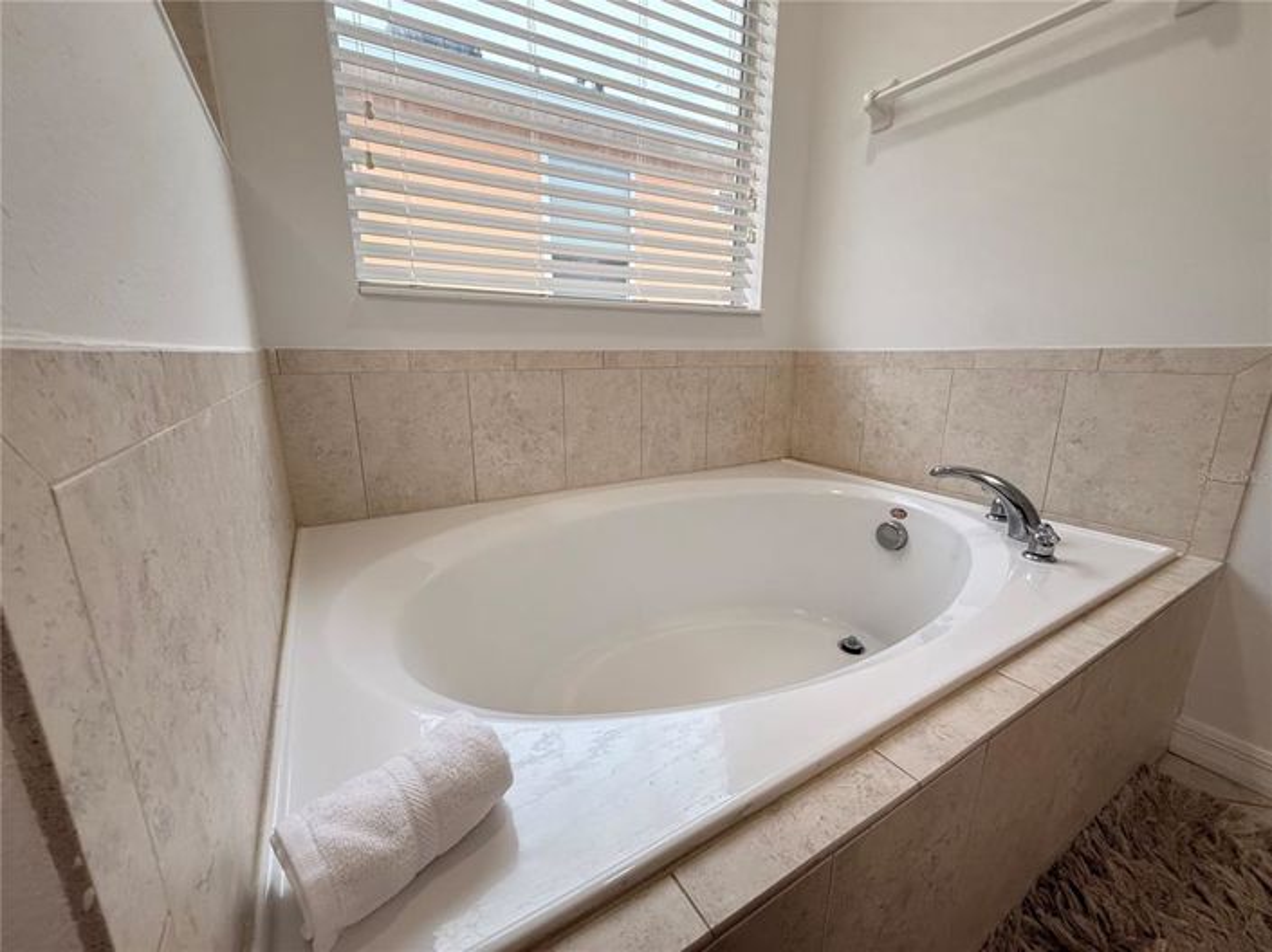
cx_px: 636
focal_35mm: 14
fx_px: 514
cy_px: 476
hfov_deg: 102.1
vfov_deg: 85.6
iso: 250
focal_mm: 2.22
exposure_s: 1/120
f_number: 2.2
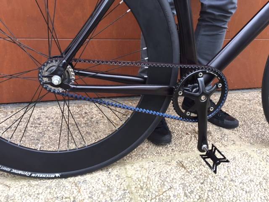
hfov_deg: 61.7
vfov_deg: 48.2
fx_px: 225
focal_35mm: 29
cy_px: 101
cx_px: 134
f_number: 2.2
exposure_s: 1/33
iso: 40
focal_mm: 4.15
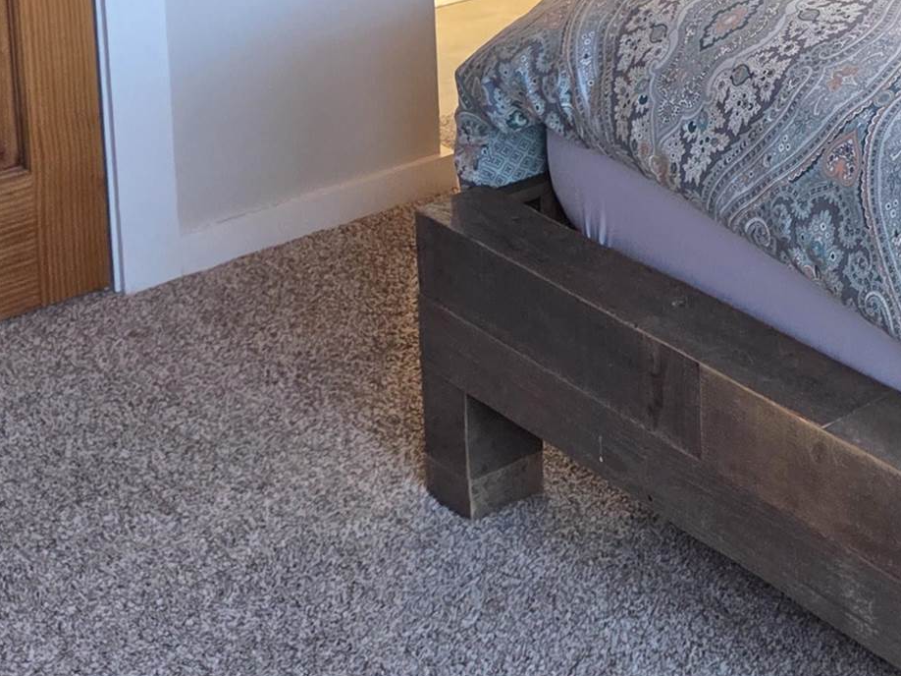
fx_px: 2004
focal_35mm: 77
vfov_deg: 17.4
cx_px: 1093
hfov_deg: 23.1
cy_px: -301
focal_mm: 5.4
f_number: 1.8
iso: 640
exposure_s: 1/120
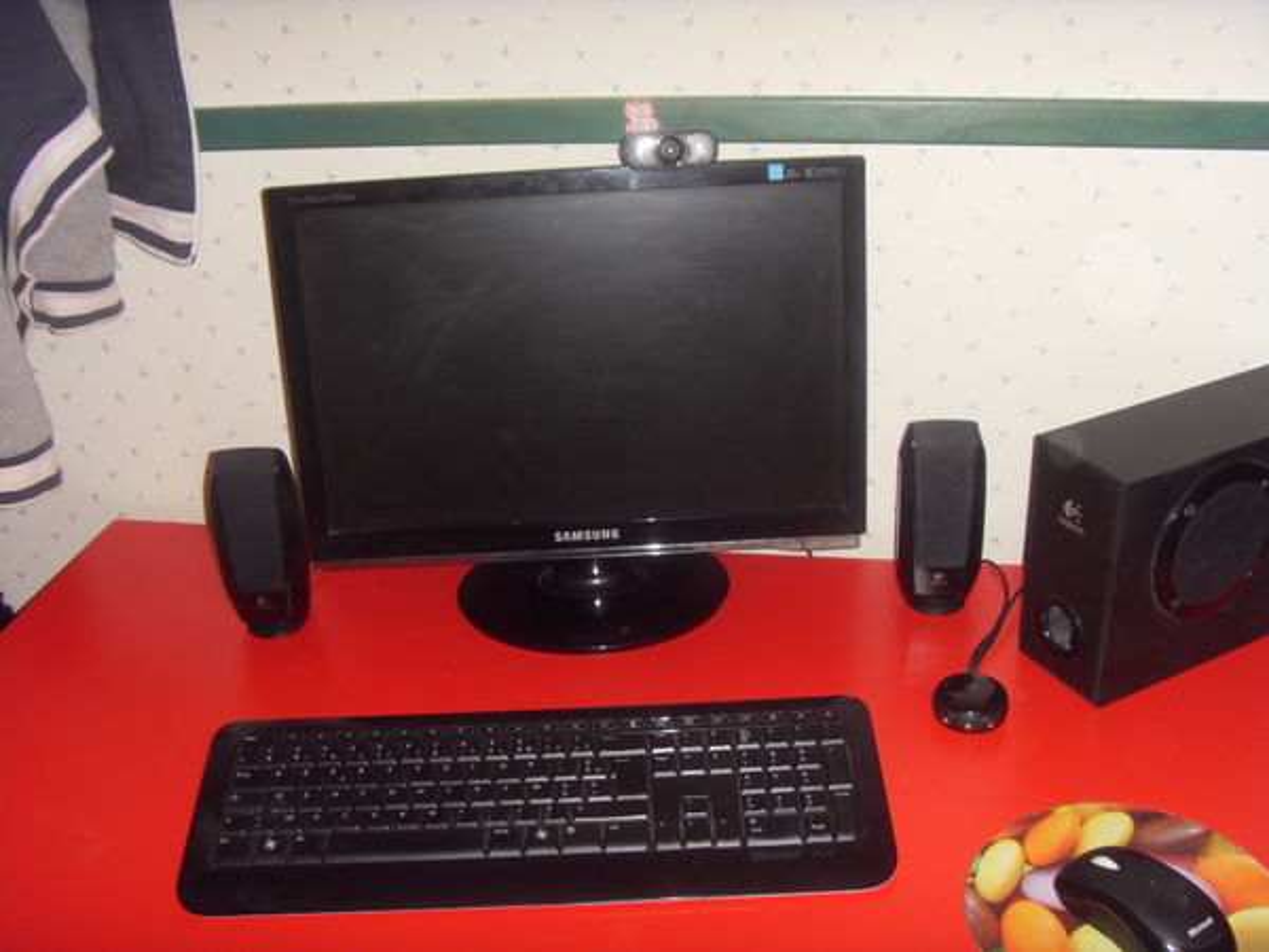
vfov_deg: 36.8
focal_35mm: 39
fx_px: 1430
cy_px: 476
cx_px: 634
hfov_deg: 47.9
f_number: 3.5
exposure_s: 1/45
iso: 100
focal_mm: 6.6
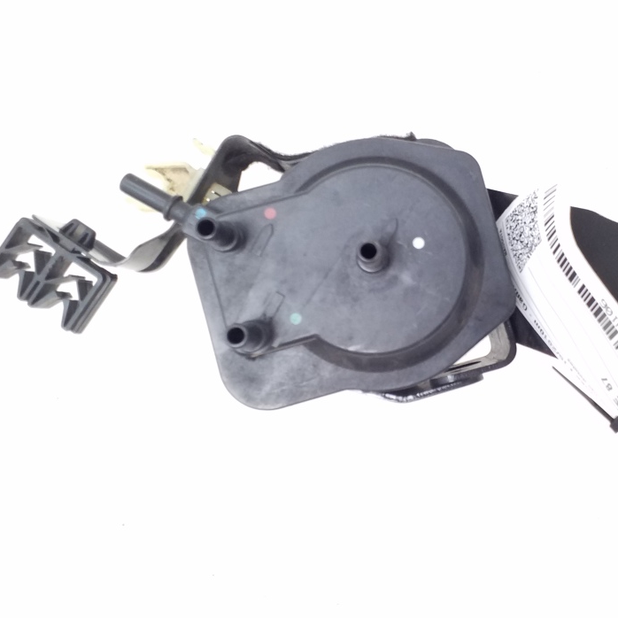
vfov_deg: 47.2
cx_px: 413
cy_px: 282
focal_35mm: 35
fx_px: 707
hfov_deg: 46.5
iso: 200
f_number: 1.9
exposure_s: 1/33
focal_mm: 3.6
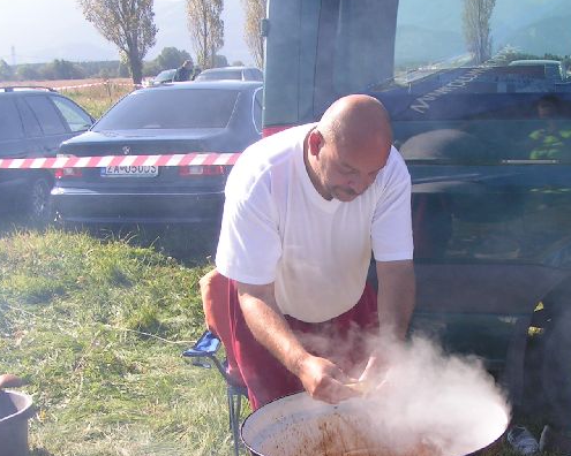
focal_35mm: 60
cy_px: 309
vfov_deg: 25.2
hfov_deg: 31.4
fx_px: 1014
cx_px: 322
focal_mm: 5.8
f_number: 5.6
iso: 50
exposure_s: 1/200
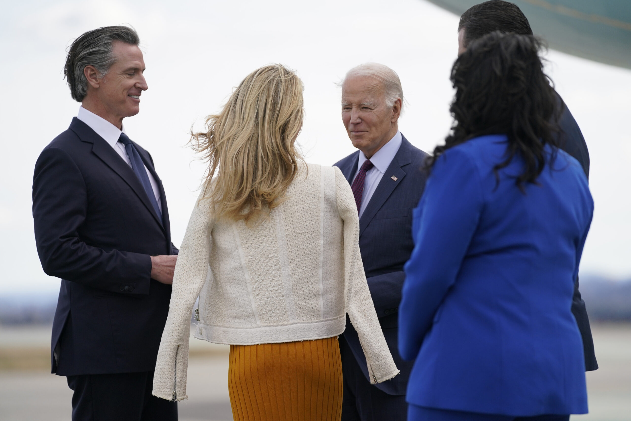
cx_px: 316
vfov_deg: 7.8
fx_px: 3085
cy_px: 210
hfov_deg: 11.7
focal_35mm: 176
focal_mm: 176
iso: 400
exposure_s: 1/4000
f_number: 2.8
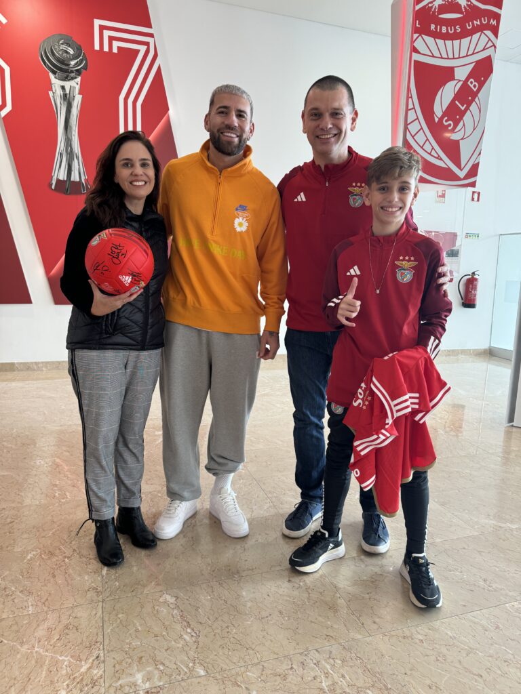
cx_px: 260
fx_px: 482
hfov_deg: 56.8
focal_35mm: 24
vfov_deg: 71.6
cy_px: 347
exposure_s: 1/100
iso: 125
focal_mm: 6.86
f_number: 1.78
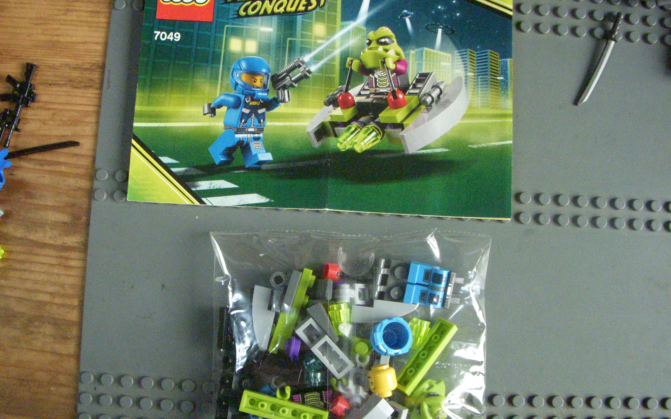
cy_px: 213
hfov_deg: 46.2
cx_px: 317
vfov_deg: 29.9
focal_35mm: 43
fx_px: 786
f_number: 3.3
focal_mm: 6.3
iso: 800
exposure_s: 1/125
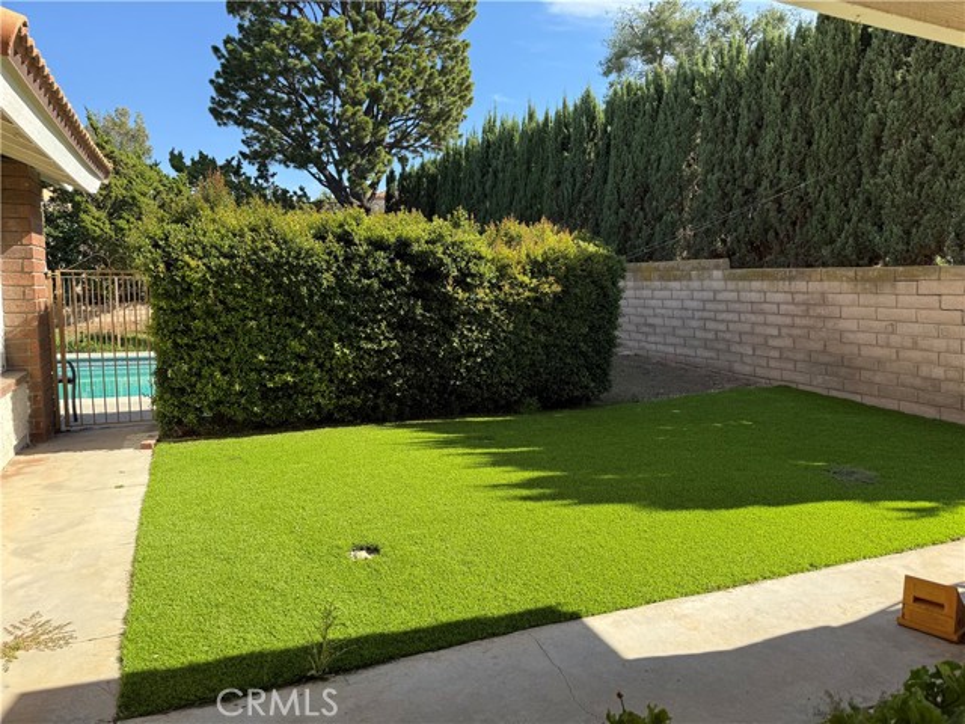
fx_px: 669
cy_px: 362
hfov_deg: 71.6
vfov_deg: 56.8
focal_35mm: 24
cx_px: 482
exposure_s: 1/1653
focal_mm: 6.76
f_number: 1.78
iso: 80
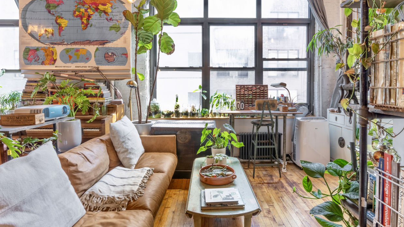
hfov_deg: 89.5
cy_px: 96
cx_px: 213
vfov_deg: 58.1
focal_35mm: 19
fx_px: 204
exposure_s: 1/100
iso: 200
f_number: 11
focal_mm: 16
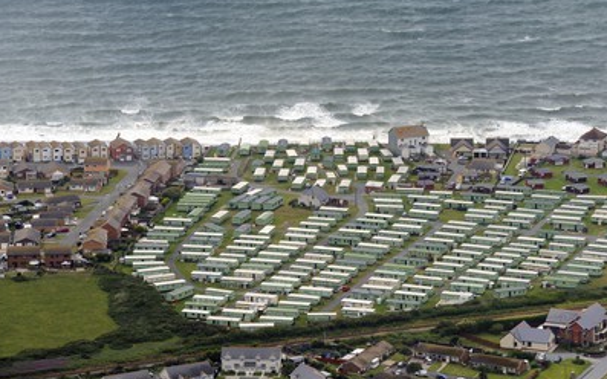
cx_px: 308
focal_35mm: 216
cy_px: 183
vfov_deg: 6.1
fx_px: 3573
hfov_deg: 9.7
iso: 400
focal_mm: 200
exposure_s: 1/800
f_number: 11
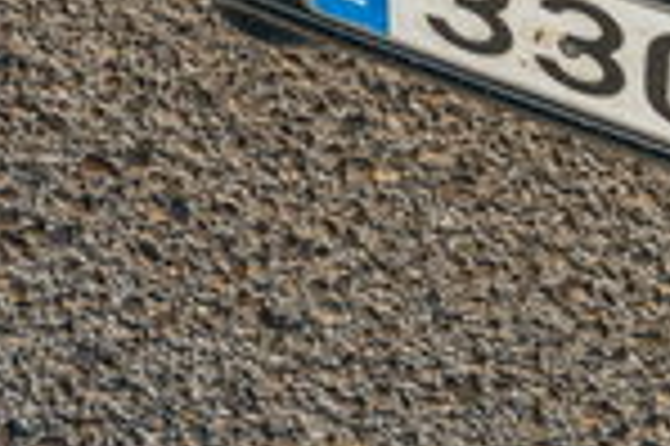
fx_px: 3487
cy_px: -671
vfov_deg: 6.9
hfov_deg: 10.9
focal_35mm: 188
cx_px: 81
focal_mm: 36.3
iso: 100
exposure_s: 1/400
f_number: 5
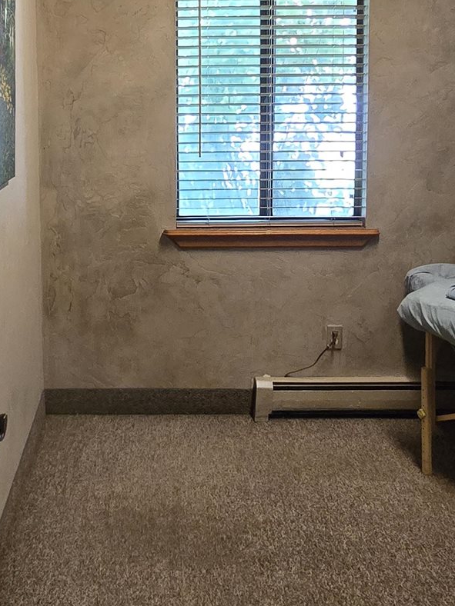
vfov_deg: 47.2
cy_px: 153
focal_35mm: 38
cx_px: 142
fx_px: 666
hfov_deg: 37.2
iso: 800
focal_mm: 2.2
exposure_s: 1/60
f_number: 2.2
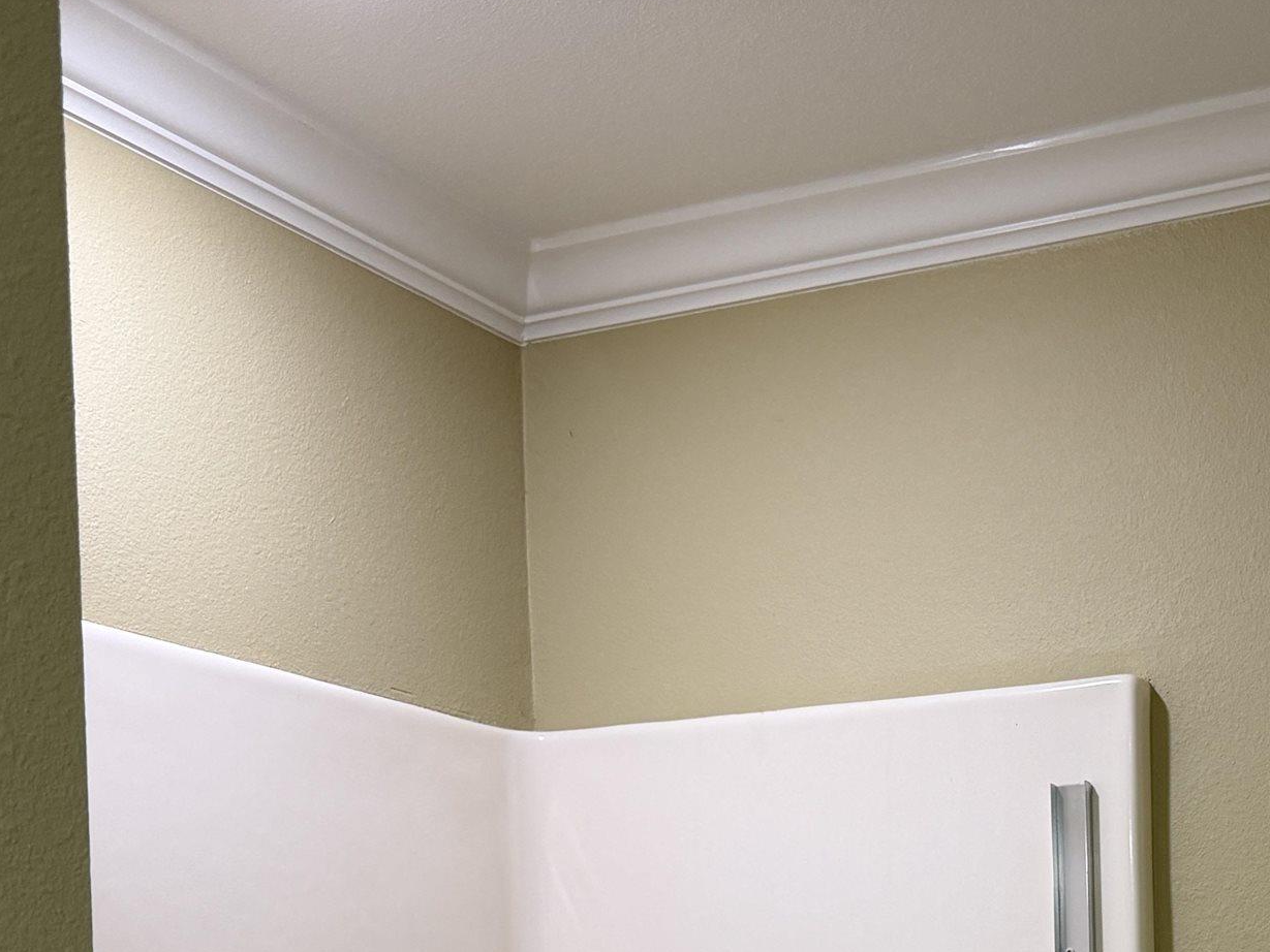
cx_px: 1121
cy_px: 1178
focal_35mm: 60
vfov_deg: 22.3
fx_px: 2202
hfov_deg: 30.9
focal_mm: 6.76
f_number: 1.78
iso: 160
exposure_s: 1/60
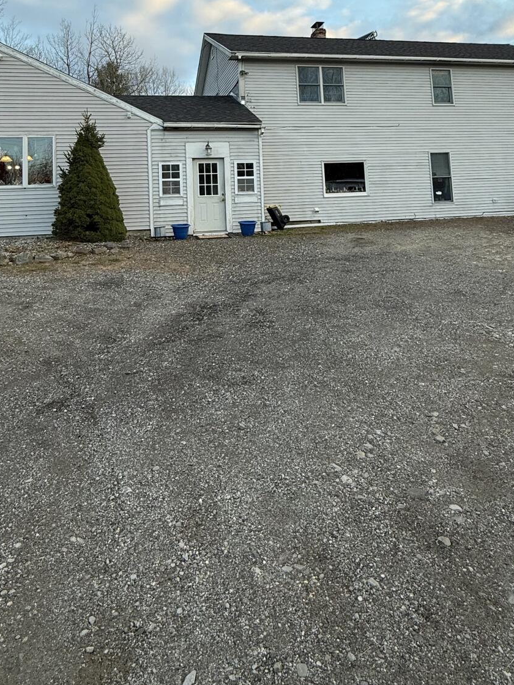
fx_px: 495
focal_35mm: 25
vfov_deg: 65.1
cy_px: 170
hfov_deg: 54.7
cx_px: 227
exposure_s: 1/116
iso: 50
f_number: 2.2
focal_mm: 2.22
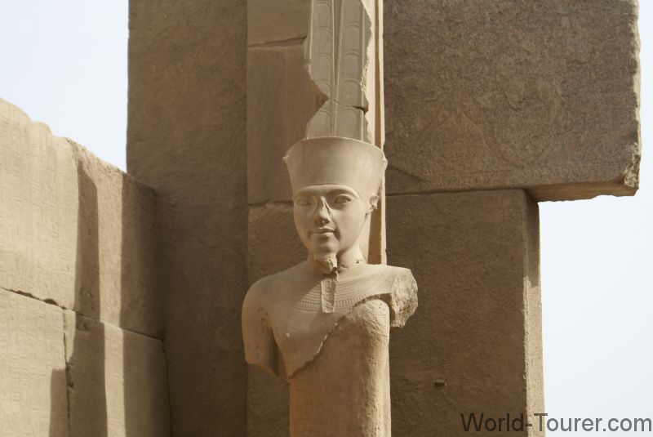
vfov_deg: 13.1
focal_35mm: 105
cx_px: 326
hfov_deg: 19.4
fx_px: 1906
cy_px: 218
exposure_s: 1/125
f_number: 6.3
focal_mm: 70
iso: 100
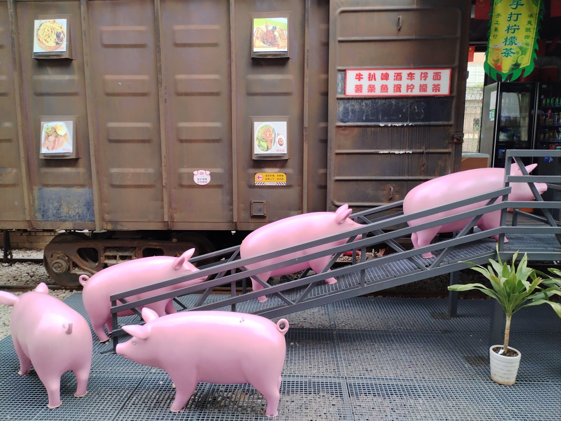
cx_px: 280
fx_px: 421
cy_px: 210
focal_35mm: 26
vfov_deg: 53.1
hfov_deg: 67.3
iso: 100
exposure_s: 1/286
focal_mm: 4.25
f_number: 1.8
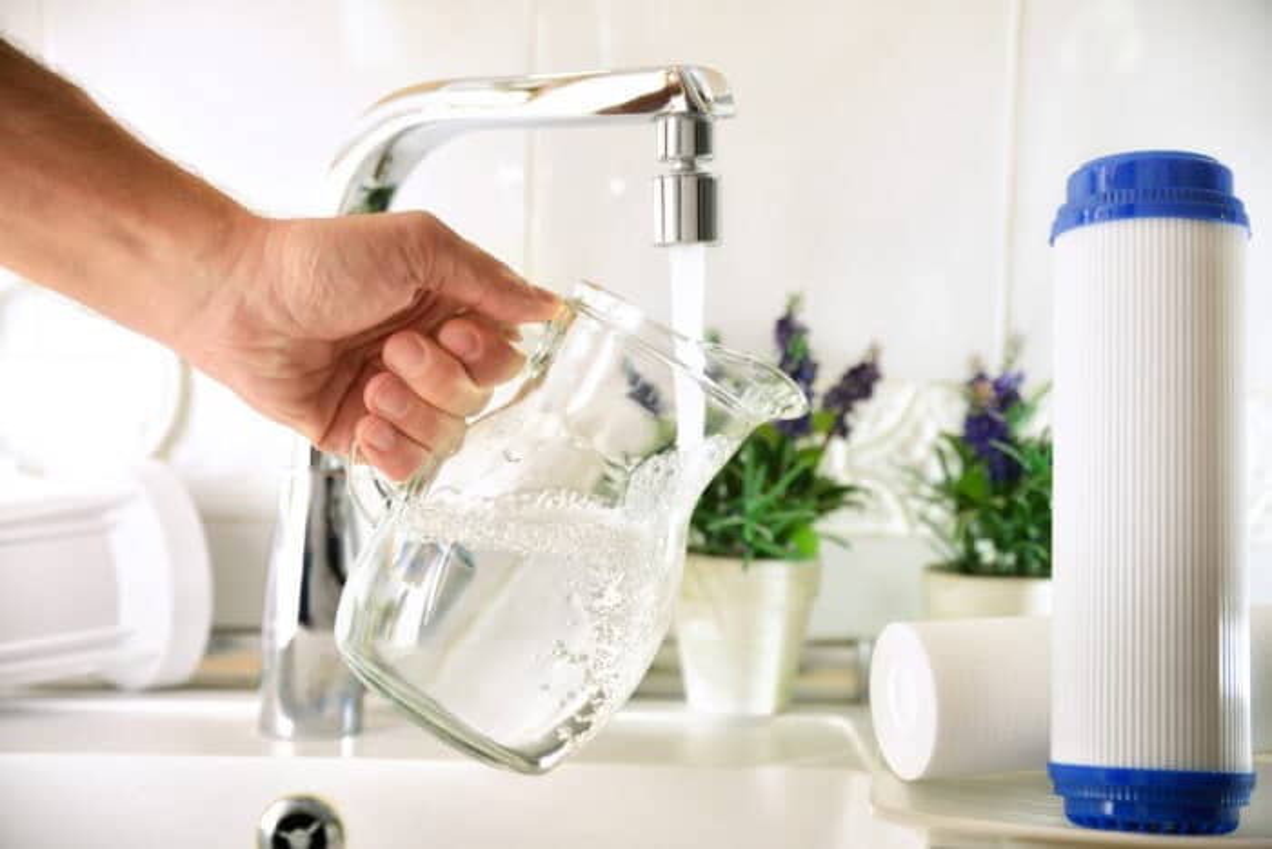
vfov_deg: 22.6
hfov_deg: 33.4
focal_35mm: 60
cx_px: 636
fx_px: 2120
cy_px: 424
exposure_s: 1/160
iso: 64
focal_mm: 60
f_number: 4.5
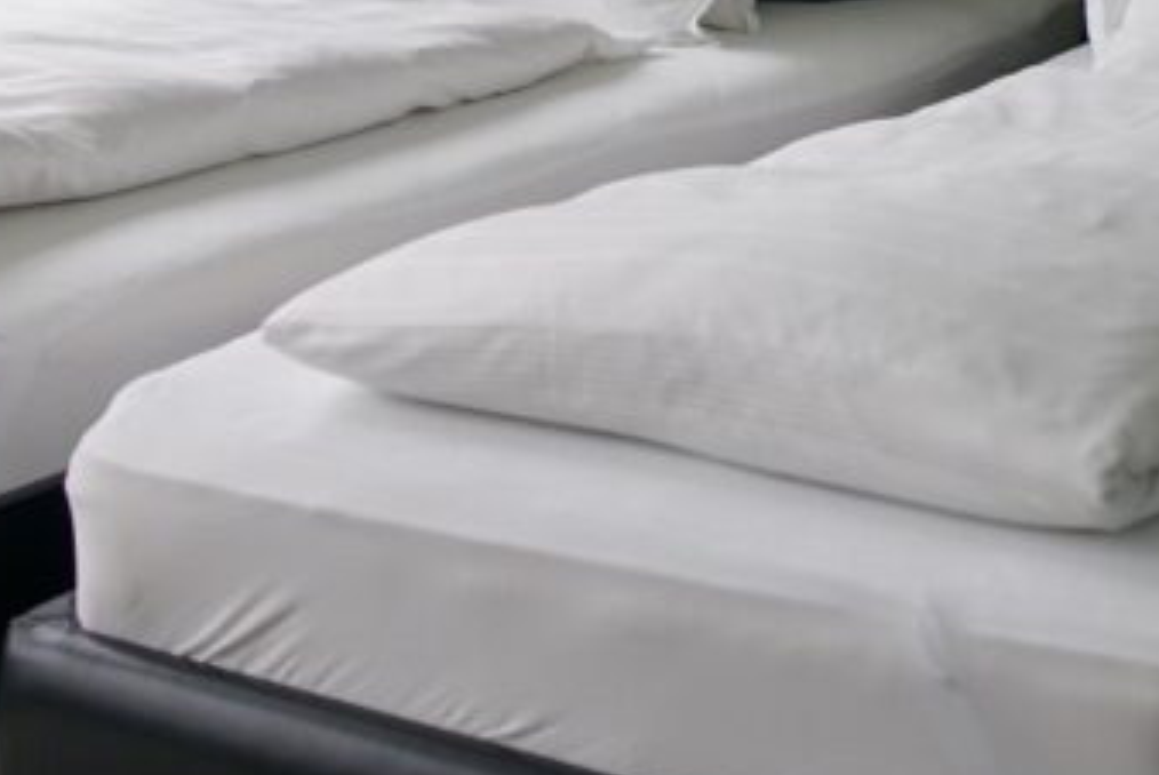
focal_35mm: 106
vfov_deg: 12.6
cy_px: -204
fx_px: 3415
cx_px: 446
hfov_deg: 19.2
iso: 400
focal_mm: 35
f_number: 2.2
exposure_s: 1/400
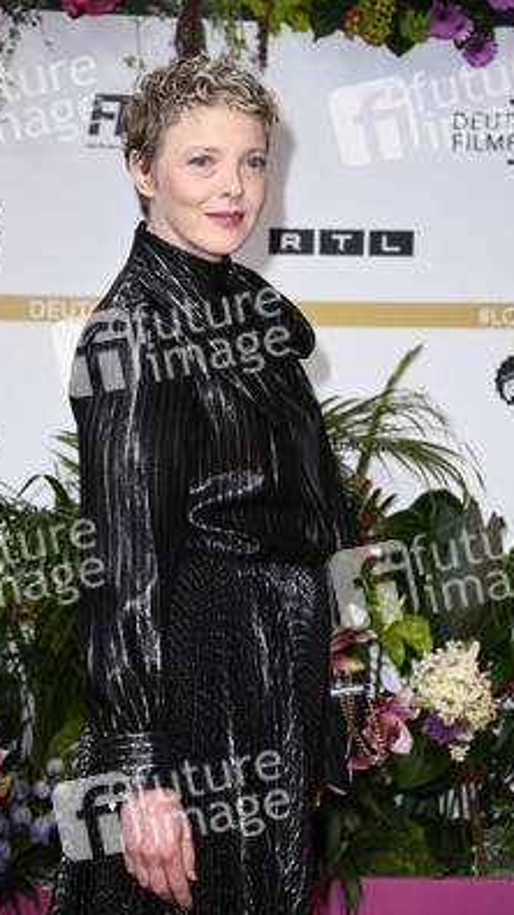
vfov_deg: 20.2
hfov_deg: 11.4
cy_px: 459
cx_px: 238
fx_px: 2570
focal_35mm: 106
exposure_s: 1/250
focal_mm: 100
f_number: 5.6
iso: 500
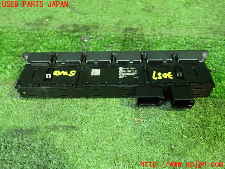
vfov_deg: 46.8
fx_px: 195
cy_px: 84
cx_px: 112
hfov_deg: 60.0
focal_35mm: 30
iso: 800
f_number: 2.3
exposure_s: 1/25
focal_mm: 5.4
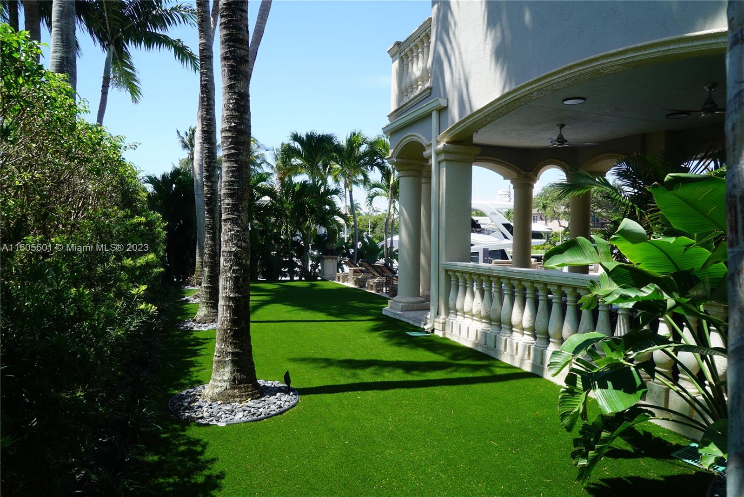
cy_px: 248
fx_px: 496
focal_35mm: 24
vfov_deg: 53.2
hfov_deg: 73.7
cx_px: 372
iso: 100
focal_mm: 24
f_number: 10
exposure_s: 1/80
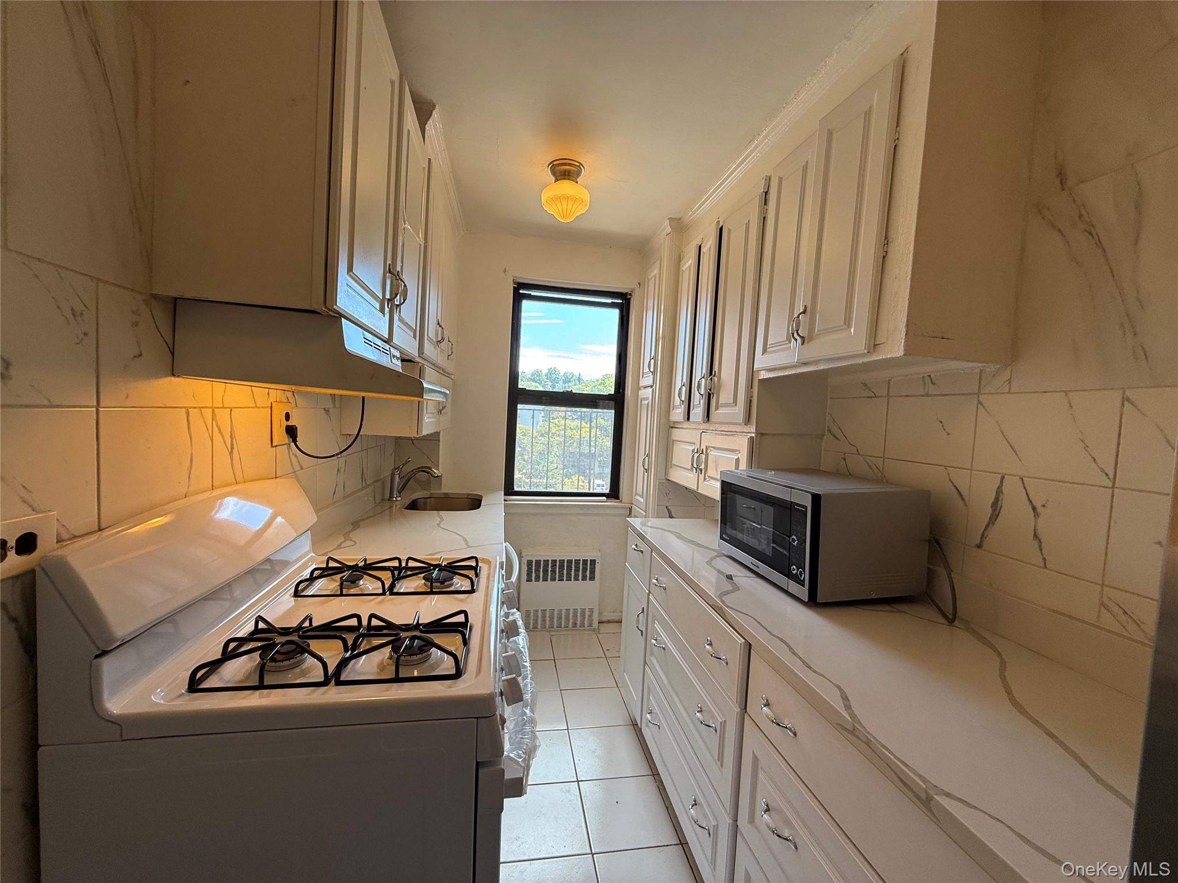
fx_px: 476
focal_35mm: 14
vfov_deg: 85.7
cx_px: 589
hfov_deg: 102.1
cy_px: 442
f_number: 2.2
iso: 64
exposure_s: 1/120
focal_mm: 2.22
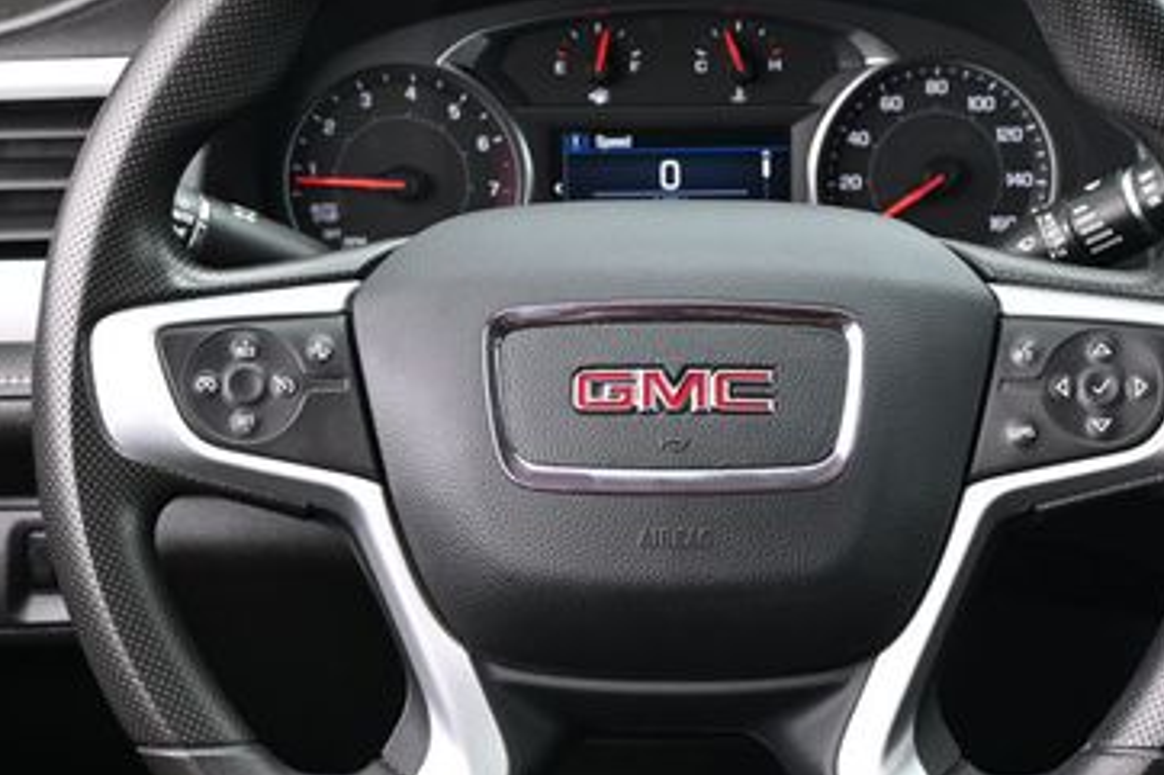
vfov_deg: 17.7
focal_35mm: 77
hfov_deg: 26.3
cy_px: 396
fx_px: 2485
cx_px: 662
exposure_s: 1/125
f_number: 4.8
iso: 720
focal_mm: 29
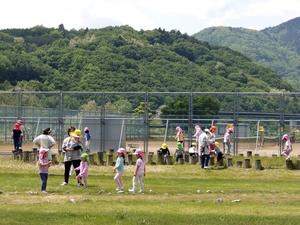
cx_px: 150
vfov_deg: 13.7
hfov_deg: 18.2
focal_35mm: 108
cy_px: 112
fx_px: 936
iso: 100
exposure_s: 1/211
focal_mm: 19.6
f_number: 6.6
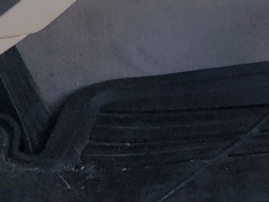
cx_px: 563
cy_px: -189
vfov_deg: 10.9
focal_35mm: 125
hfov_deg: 13.3
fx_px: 972
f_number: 1.5
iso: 50
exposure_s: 1/667
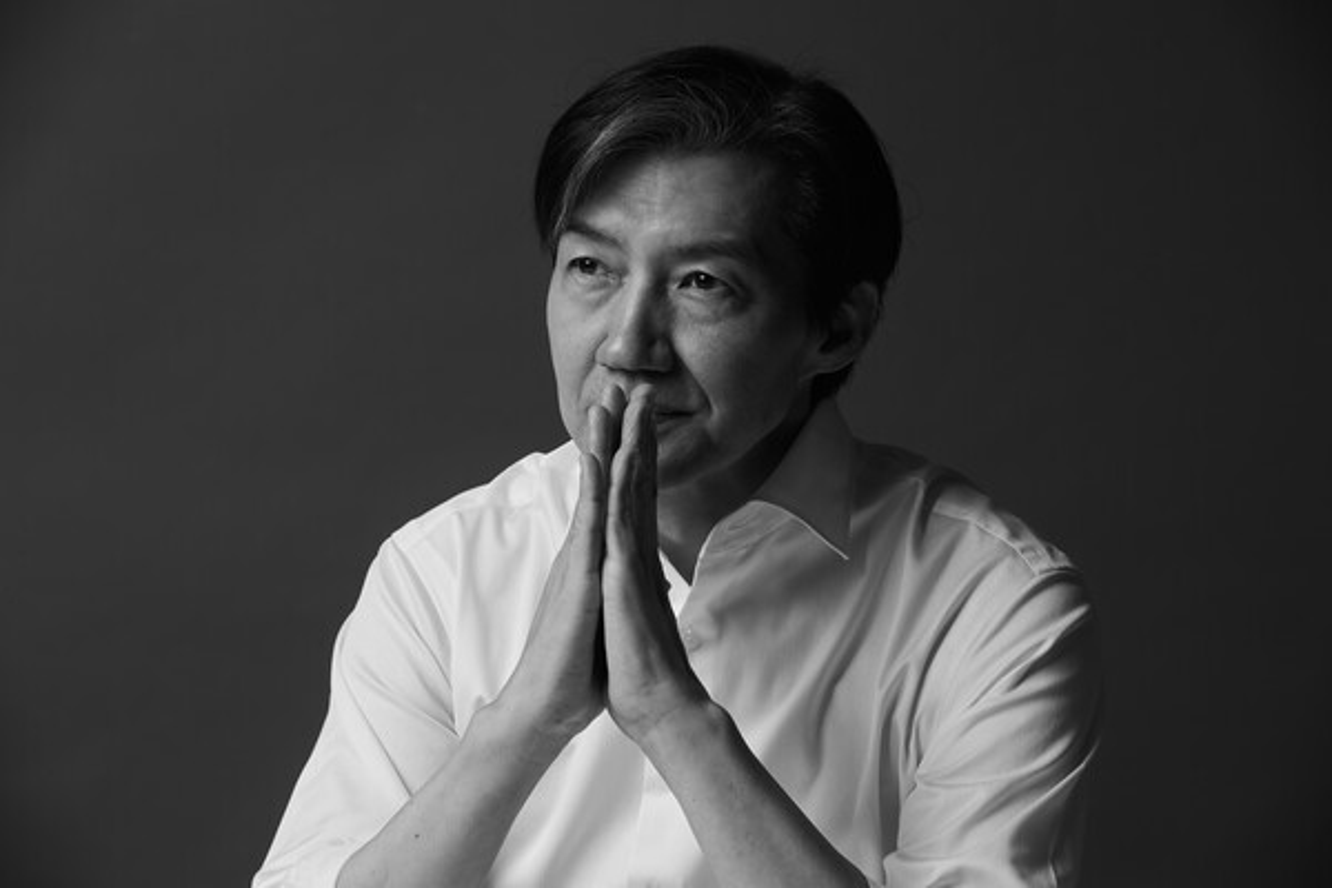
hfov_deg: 10.3
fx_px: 7399
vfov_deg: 6.9
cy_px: 444
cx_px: 666
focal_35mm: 200
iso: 200
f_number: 11
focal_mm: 200
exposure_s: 1/160
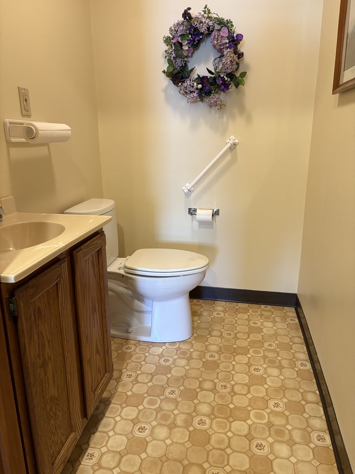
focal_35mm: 26
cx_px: 178
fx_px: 356
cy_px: 237
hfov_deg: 53.1
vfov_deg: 67.3
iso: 200
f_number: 1.6
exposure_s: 1/60
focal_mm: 5.96
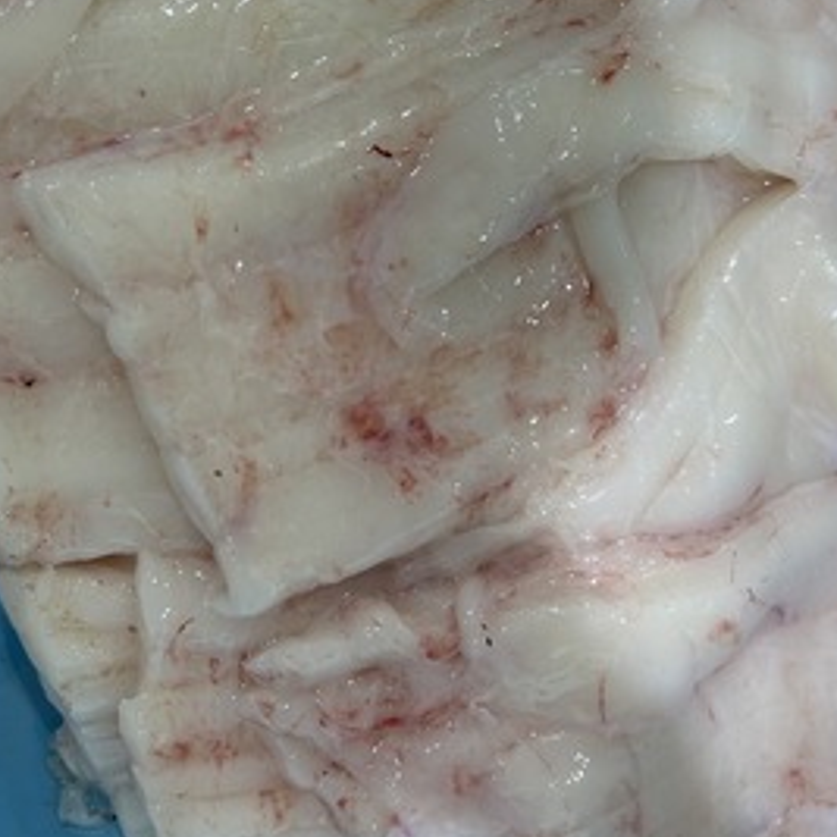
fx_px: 1176
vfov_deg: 38.4
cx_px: 350
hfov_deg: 39.1
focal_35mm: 43
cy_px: 238
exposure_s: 1/100
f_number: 1.5
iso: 64
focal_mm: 5.7
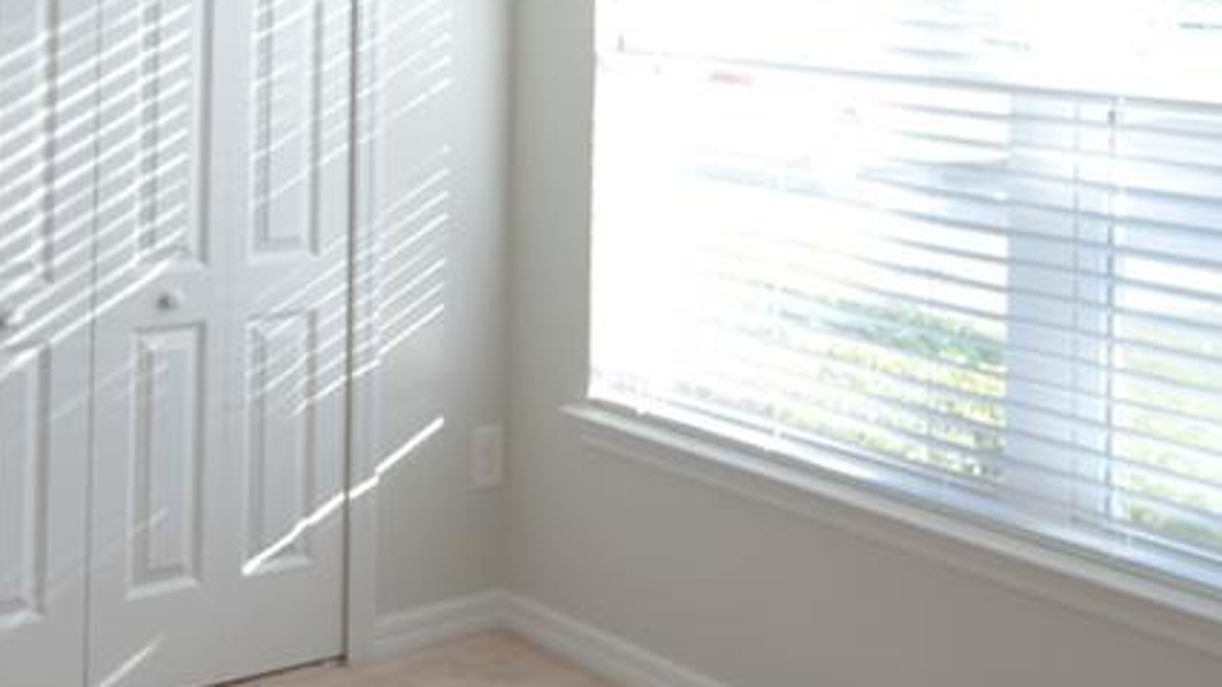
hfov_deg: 35.6
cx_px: 123
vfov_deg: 20.9
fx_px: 1782
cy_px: -49
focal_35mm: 55
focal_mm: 14
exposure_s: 1/250
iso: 250
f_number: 2.8
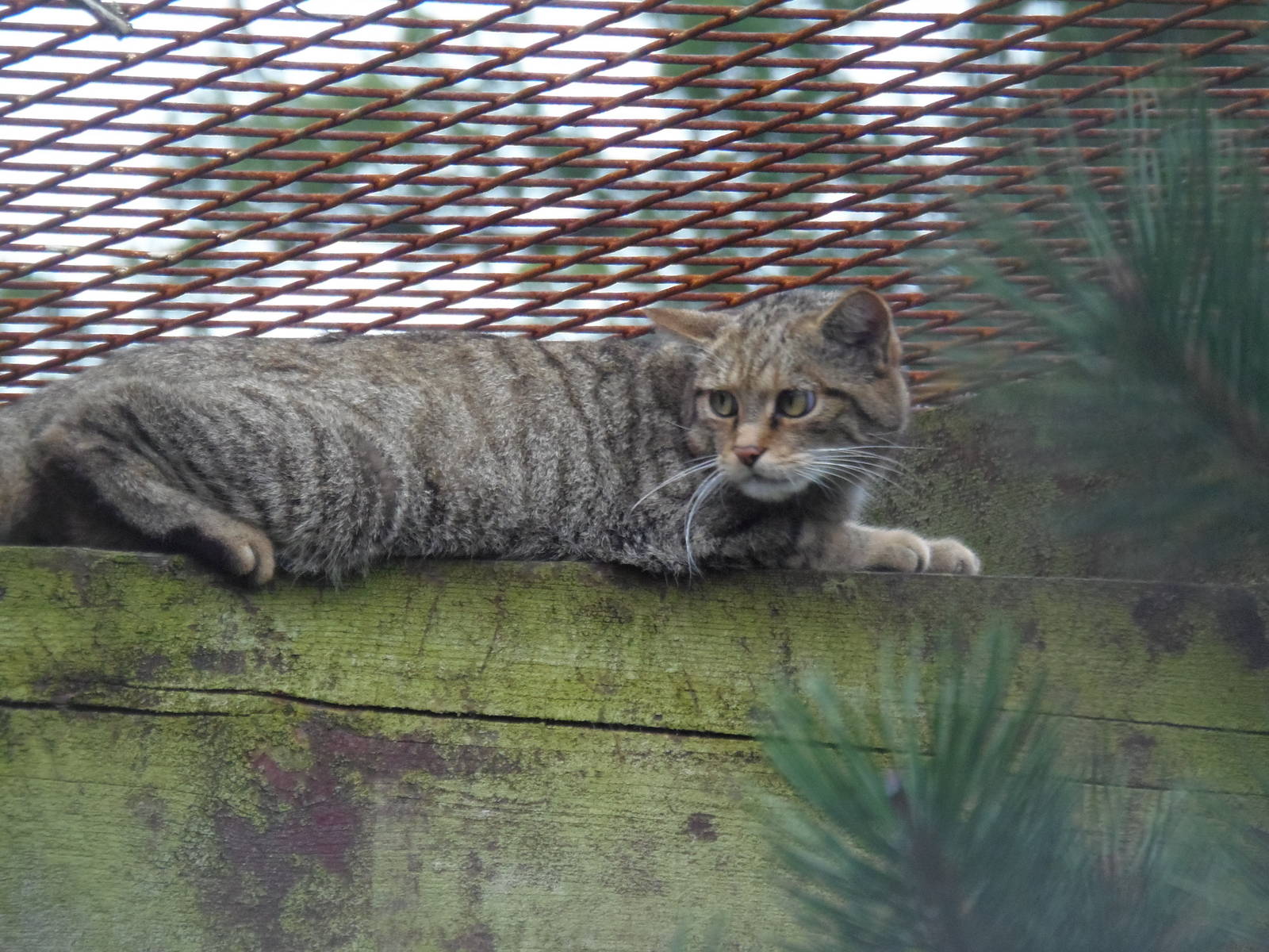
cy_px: 476
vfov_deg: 4.6
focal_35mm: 326
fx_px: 11951
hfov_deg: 6.1
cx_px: 634
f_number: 5
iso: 320
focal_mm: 60.4
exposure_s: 1/80
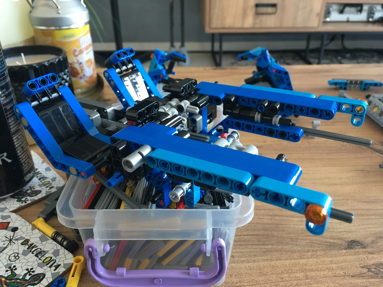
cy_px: 144
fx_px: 321
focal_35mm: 29
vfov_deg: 48.2
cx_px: 192
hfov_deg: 61.7
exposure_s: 1/33
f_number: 2.2
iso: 125
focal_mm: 4.15
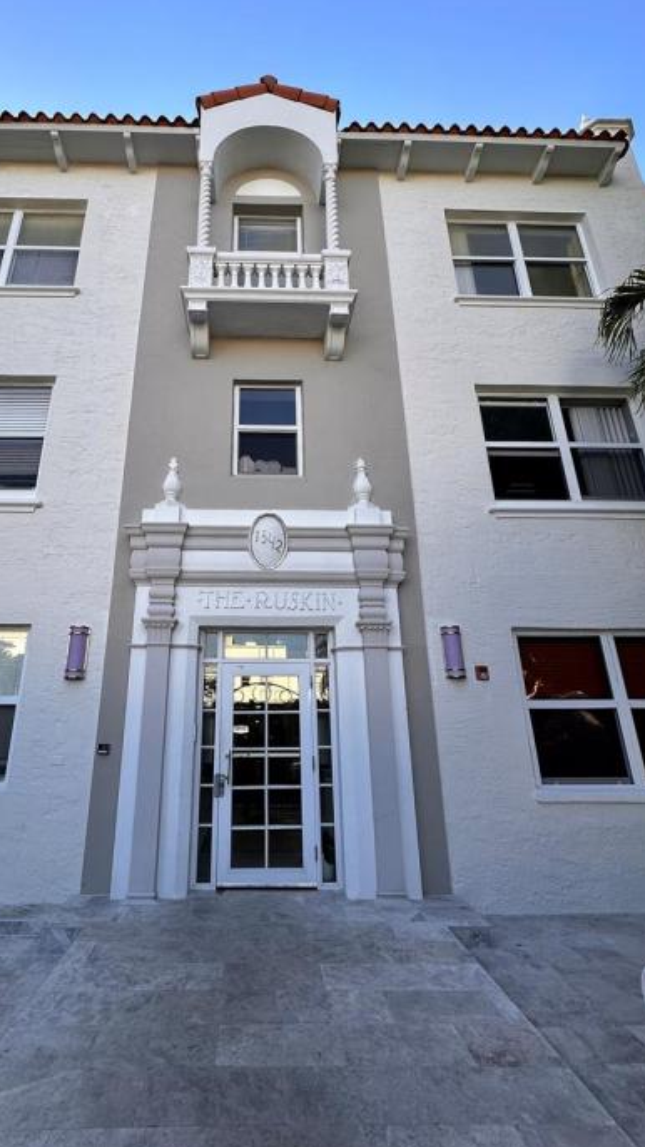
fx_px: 486
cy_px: 568
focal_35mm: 16
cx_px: 264
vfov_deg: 99.4
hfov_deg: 66.6
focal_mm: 2.22
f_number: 2.2
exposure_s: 1/415
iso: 40
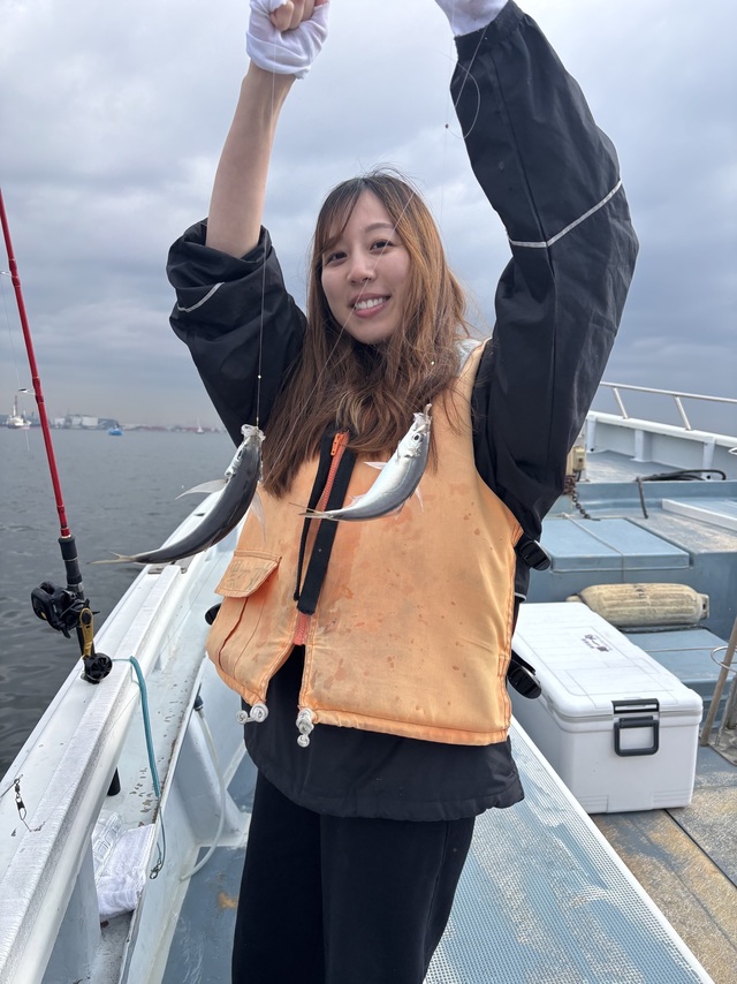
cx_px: 368
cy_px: 492
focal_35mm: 26
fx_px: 738
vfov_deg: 67.3
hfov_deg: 53.0
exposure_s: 1/2451
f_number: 1.6
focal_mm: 5.96
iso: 50
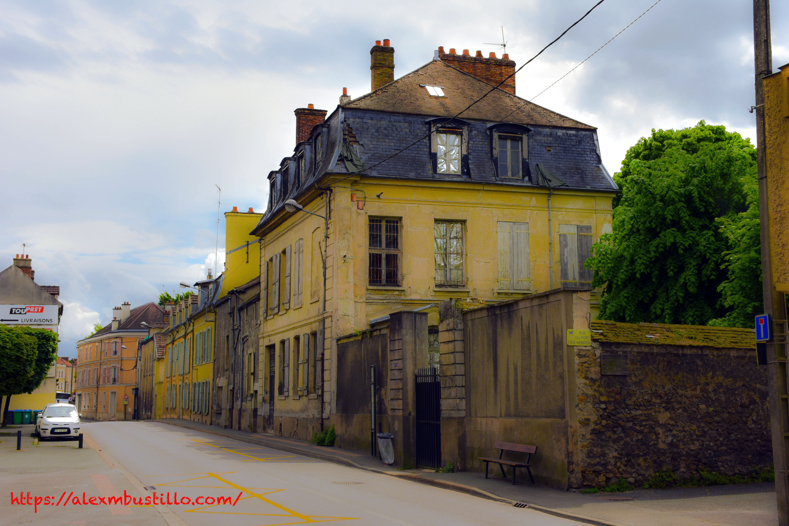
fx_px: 1052
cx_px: 394
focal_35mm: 48
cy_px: 263
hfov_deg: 41.1
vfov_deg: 28.1
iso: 100
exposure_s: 1/250
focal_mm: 32
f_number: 10
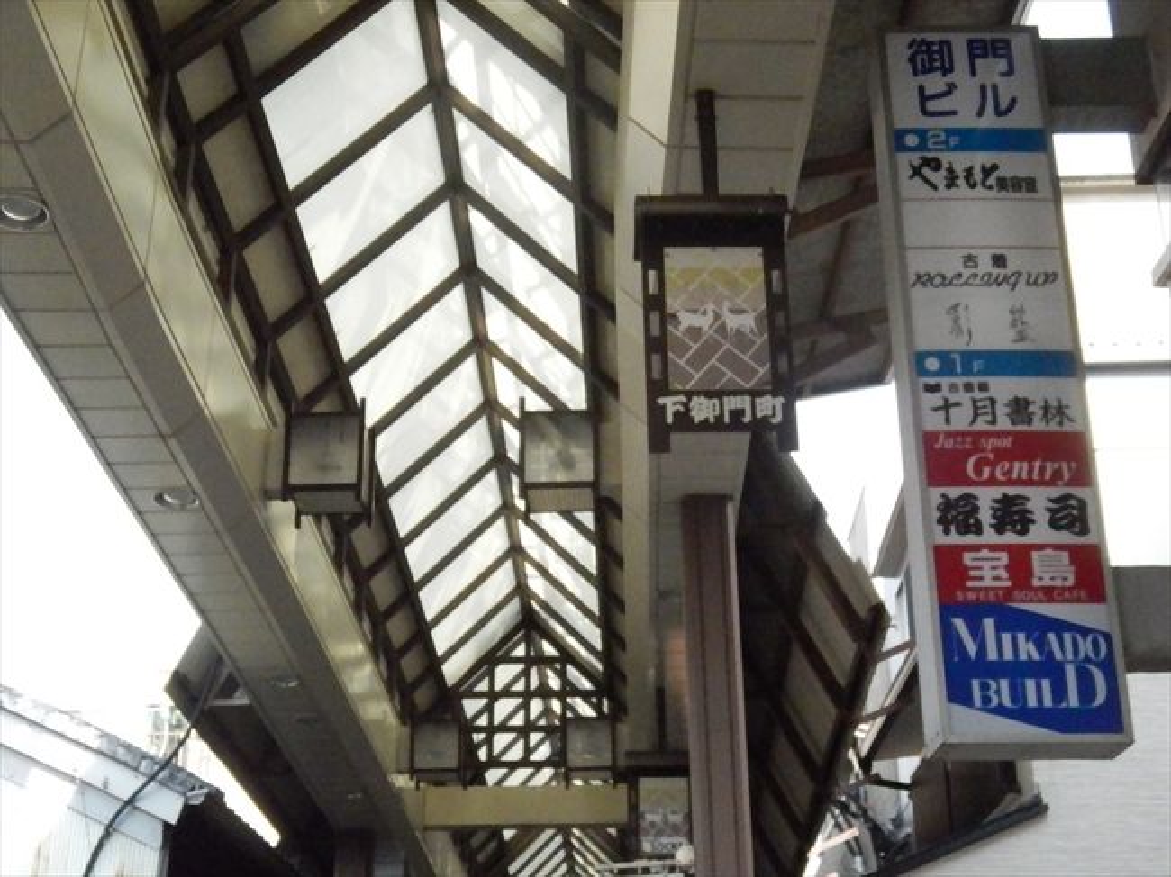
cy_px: 438
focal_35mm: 50
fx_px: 1691
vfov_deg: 29.1
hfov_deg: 38.2
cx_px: 586
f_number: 7.9
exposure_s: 1/1000
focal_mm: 8.9
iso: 3200
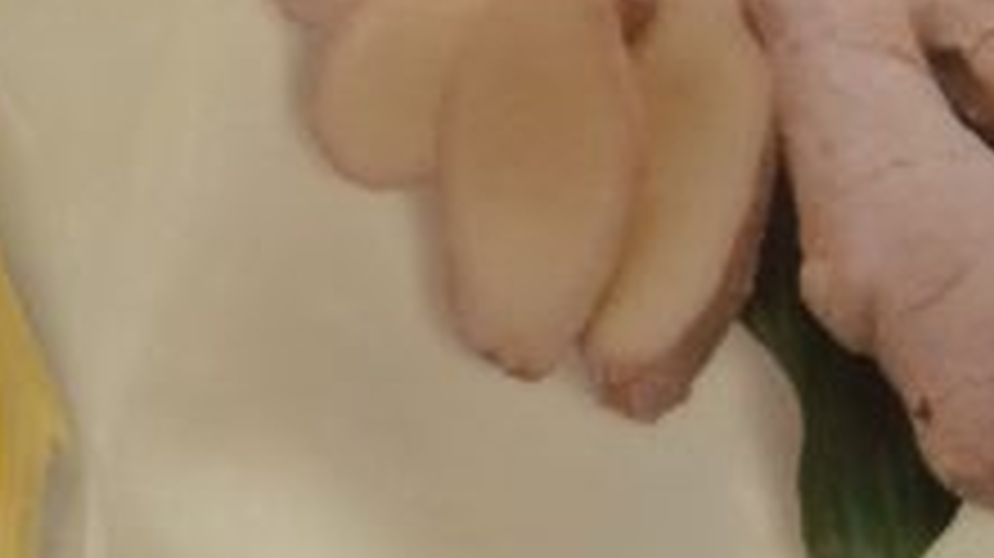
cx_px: 1232
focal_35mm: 110
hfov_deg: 18.3
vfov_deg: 11.0
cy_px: 166
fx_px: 2898
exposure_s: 1/30
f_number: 2.2
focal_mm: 4.15
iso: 100
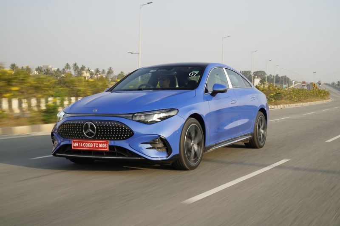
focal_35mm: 50
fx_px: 472
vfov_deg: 27.0
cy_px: 113
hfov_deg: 39.6
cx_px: 170
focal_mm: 50
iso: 100
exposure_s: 1/40
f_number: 8
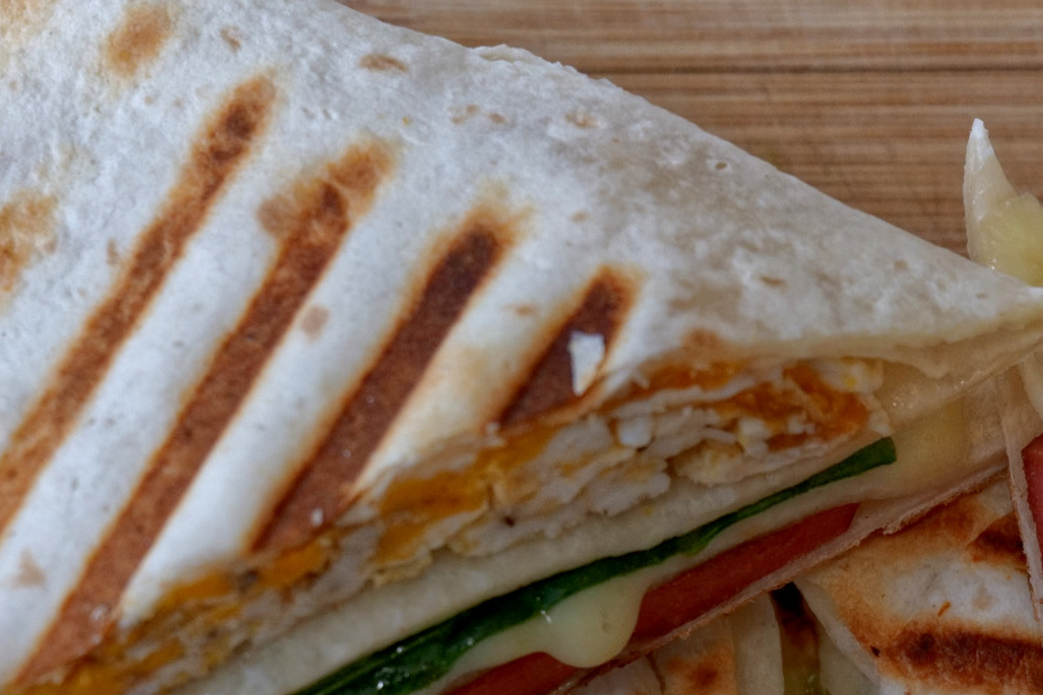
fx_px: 4143
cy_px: 670
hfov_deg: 14.3
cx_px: 757
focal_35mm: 143
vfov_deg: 9.5
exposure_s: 1/80
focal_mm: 57
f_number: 7.1
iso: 2000
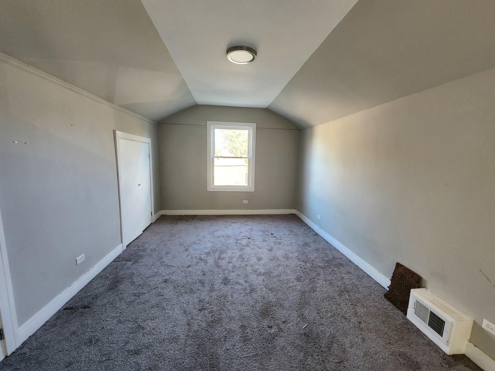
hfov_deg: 106.2
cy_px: 186
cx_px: 248
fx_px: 186
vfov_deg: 89.9
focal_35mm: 13
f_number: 2.2
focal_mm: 2.2
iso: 320
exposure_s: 1/60
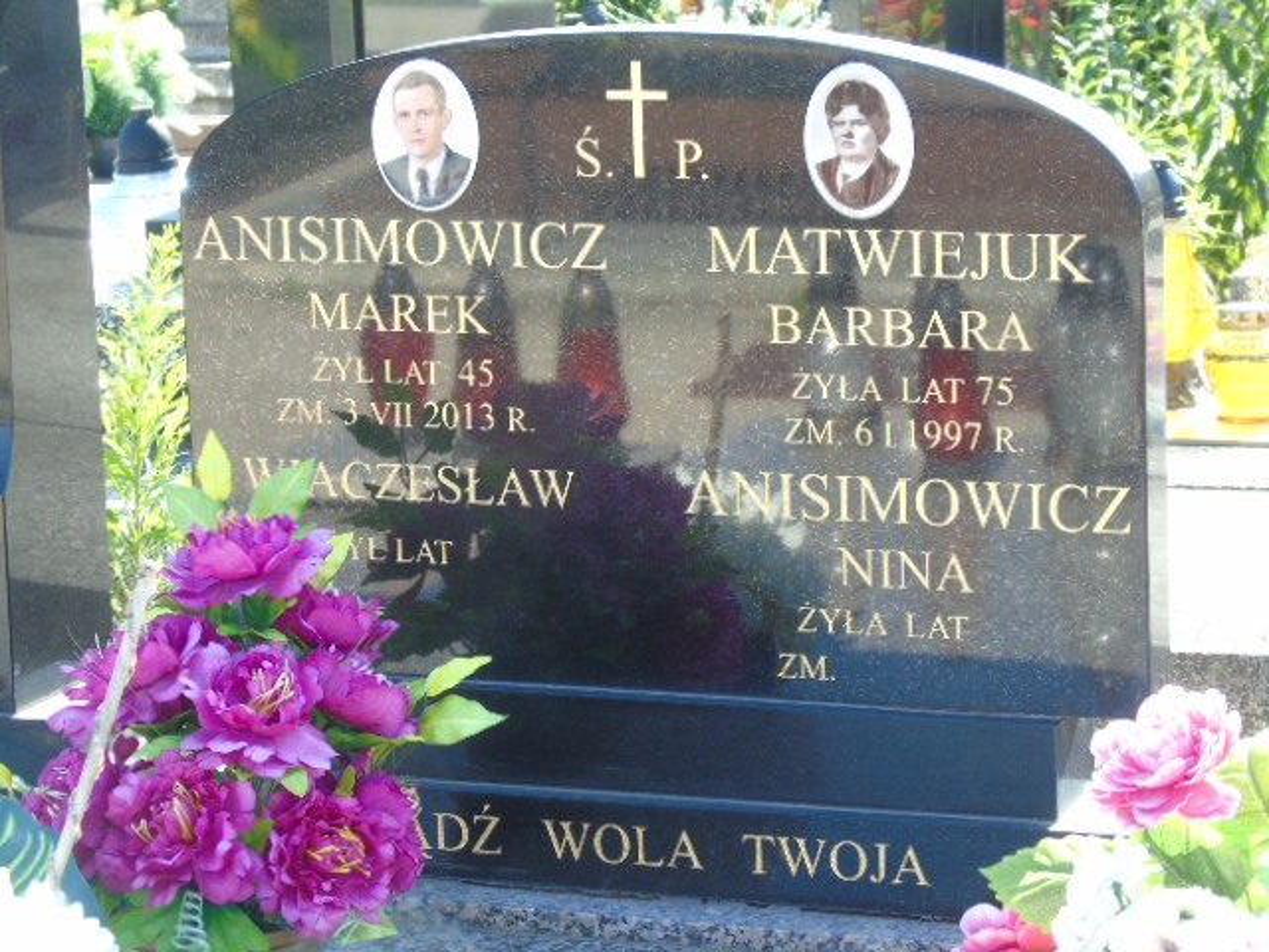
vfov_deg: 12.0
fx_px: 4546
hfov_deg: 15.9
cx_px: 634
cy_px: 476
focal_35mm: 124
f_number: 4.6
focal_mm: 22
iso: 80
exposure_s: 1/50
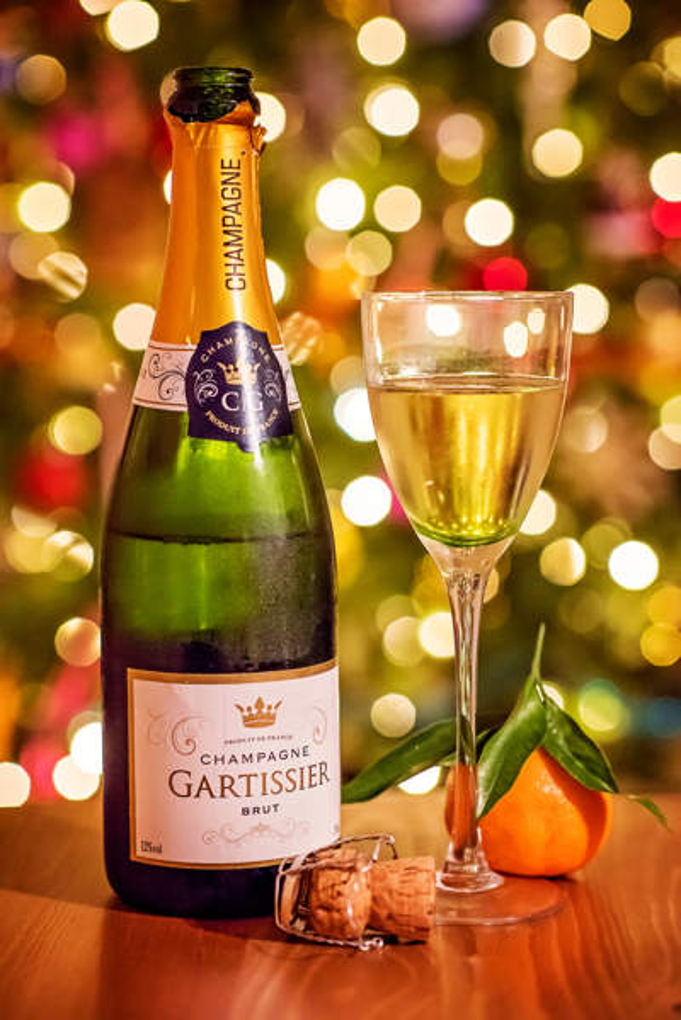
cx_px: 340
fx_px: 2409
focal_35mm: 85
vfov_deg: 23.9
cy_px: 510
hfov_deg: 16.1
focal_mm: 85
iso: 5600
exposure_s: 1/100
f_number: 2.8
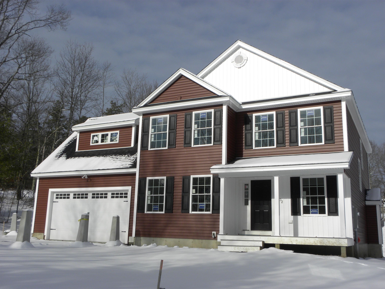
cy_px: 144
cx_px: 192
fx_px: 412
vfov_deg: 38.7
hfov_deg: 50.1
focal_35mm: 37
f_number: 7.1
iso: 64
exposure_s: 1/567
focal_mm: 6.6
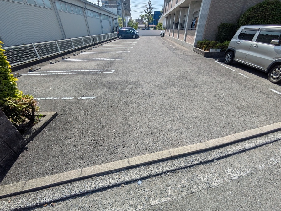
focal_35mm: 15
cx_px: 143
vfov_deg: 81.7
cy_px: 106
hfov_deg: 98.2
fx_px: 122
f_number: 2.2
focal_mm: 1.83
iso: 49
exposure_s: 1/1887
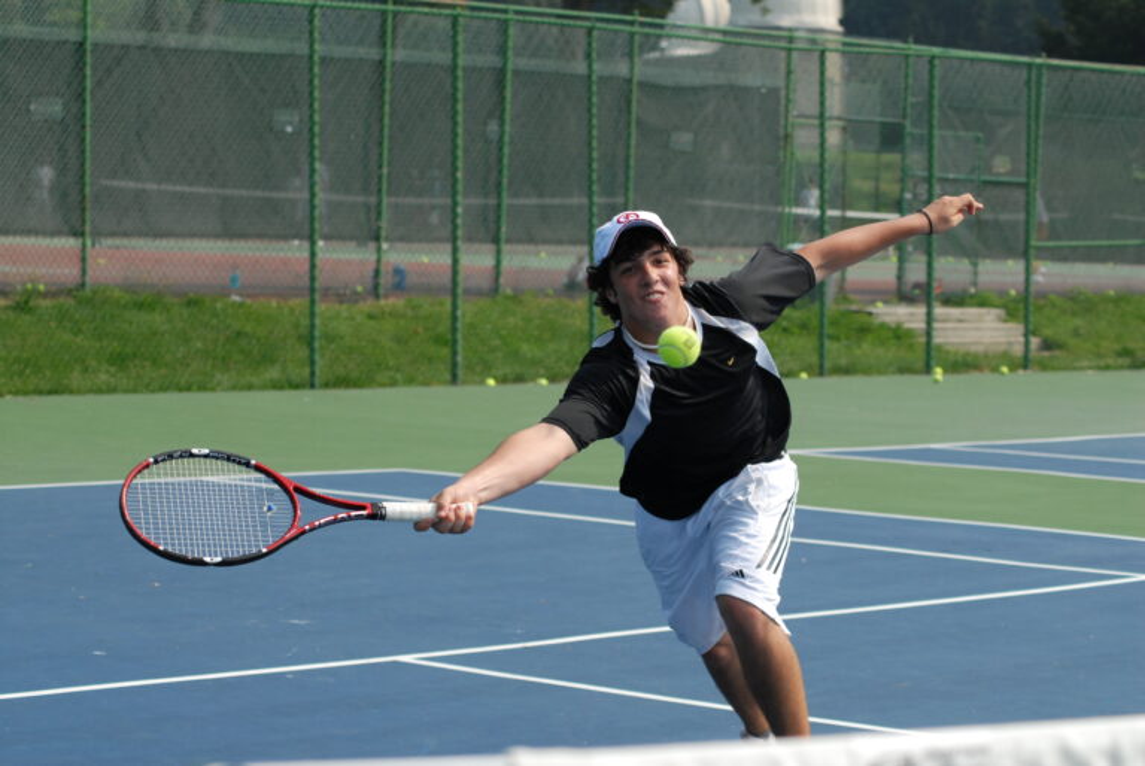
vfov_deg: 13.1
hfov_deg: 19.4
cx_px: 572
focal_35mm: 105
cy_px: 383
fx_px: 3343
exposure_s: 1/1600
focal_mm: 70
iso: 400
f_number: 5.6
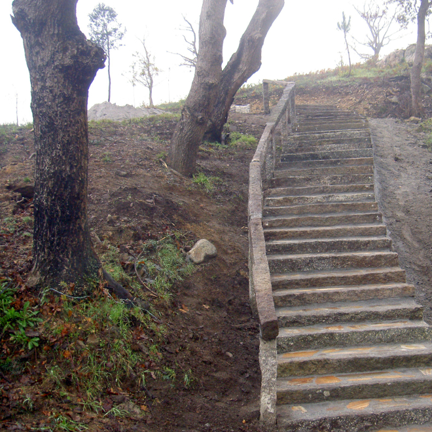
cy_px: 212
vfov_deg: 36.1
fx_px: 664
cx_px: 277
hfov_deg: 35.8
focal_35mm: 47
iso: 200
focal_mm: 8
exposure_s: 1/60
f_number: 2.8
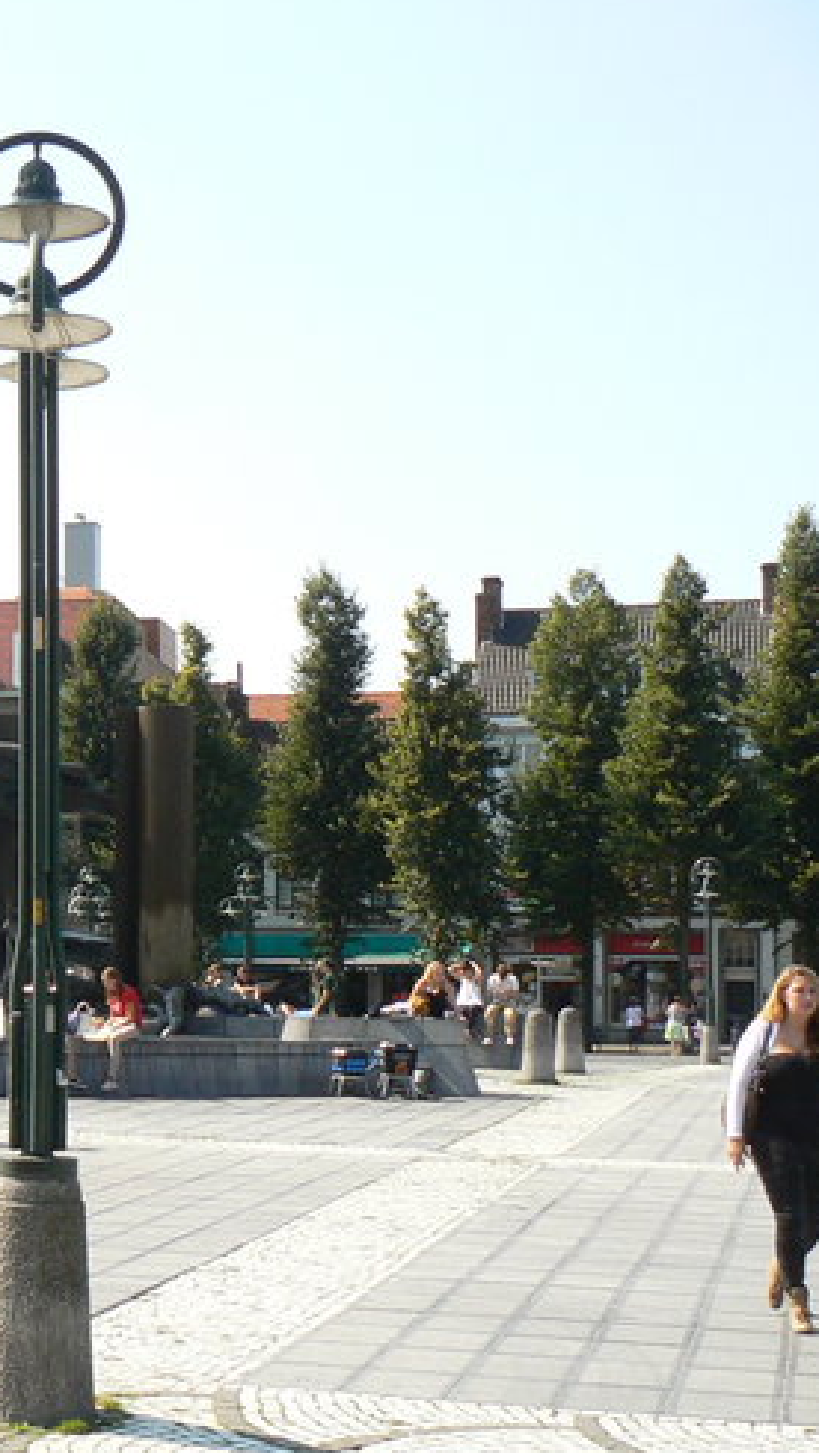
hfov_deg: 17.4
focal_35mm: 64
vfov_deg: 32.8
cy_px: 845
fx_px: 2468
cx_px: -323
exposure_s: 1/1000
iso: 100
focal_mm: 6
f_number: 3.6
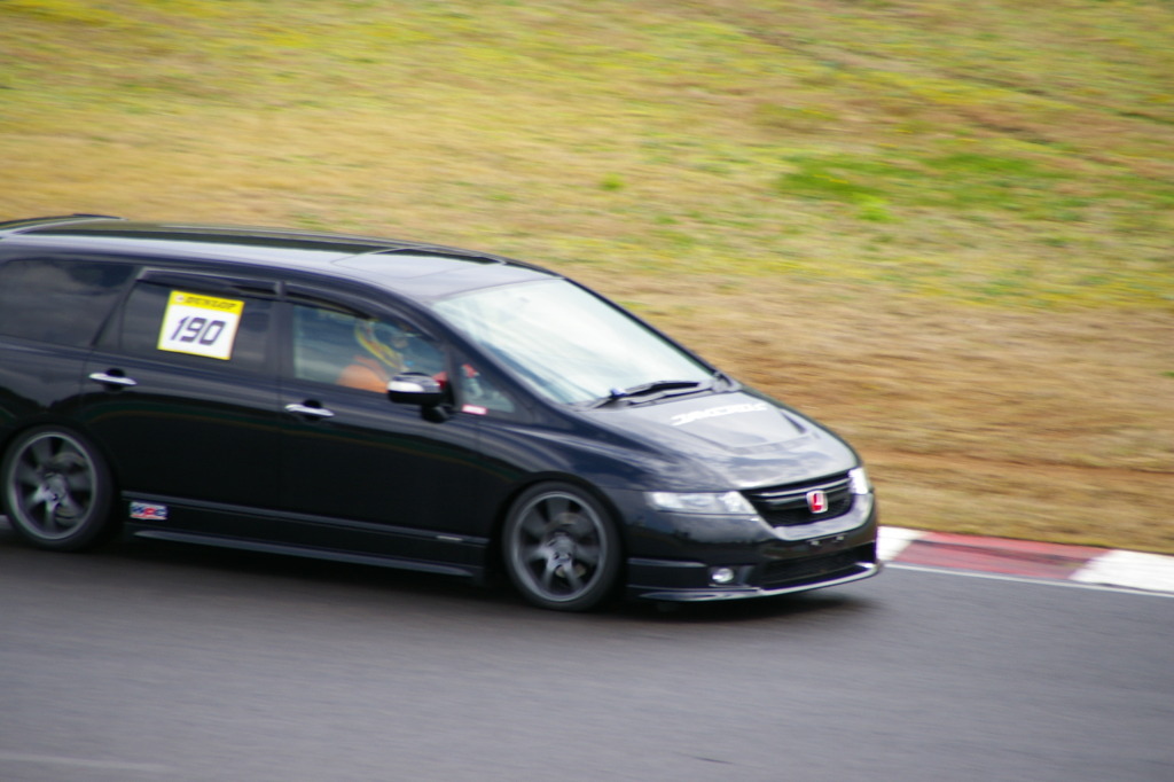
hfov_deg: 5.5
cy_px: 391
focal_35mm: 375
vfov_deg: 3.7
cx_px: 587
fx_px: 12225
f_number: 8
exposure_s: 1/180
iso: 200
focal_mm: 250
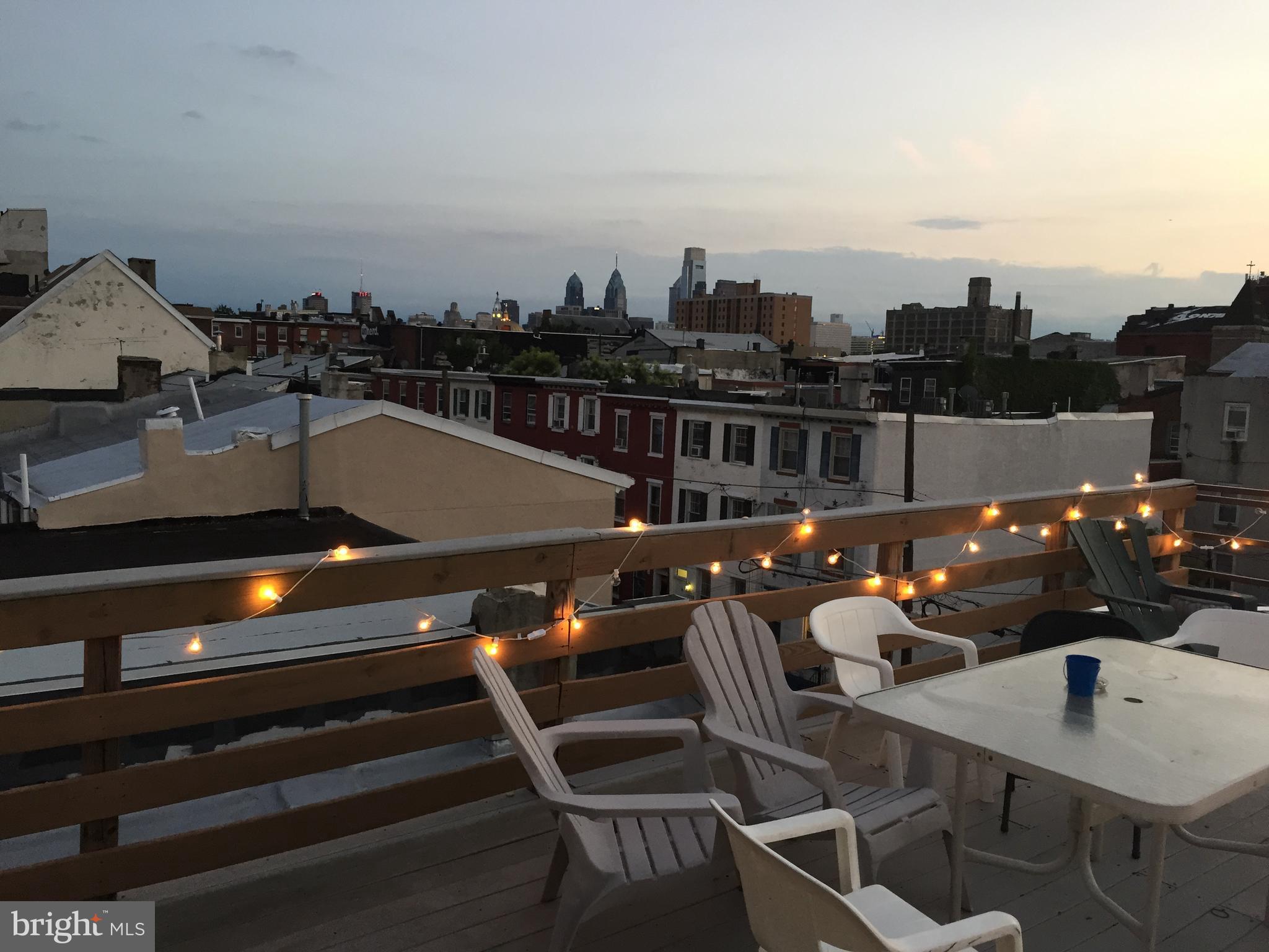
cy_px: 476
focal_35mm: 29
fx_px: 1063
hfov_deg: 61.7
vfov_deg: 48.2
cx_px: 634
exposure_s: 1/30
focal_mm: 4.15
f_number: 2.2
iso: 80
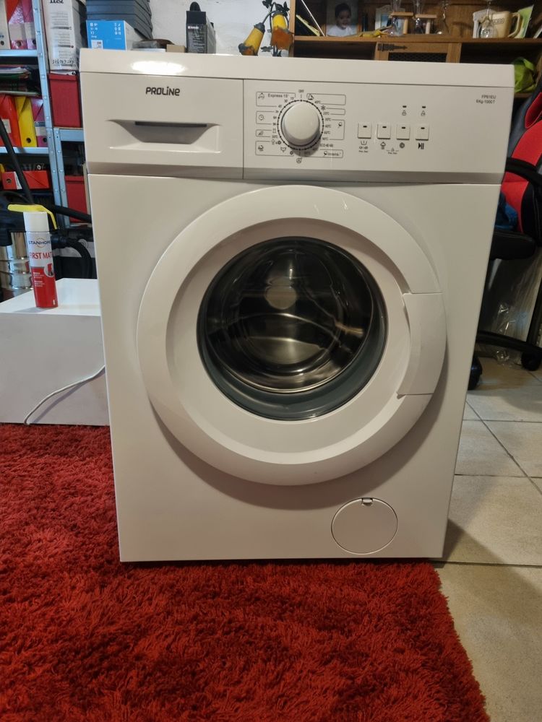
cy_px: 361
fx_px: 543
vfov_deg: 67.3
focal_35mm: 26
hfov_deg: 53.1
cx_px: 271
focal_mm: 5.4
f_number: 1.8
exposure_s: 1/25
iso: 500
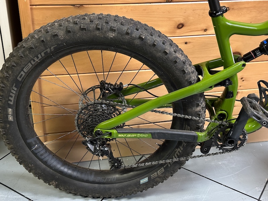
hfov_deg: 39.7
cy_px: 100
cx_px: 134
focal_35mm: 48
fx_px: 372
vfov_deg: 30.3
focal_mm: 6.86
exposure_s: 1/20
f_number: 1.78
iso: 640
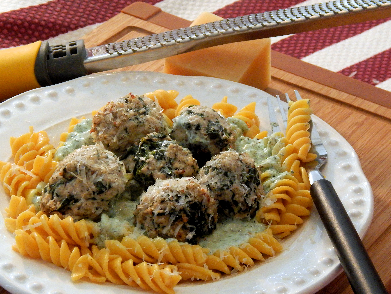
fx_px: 1434
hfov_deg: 15.5
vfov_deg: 11.7
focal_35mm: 127
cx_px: 193
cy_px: 172
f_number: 4.5
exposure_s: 1/15
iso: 200
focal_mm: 18.7
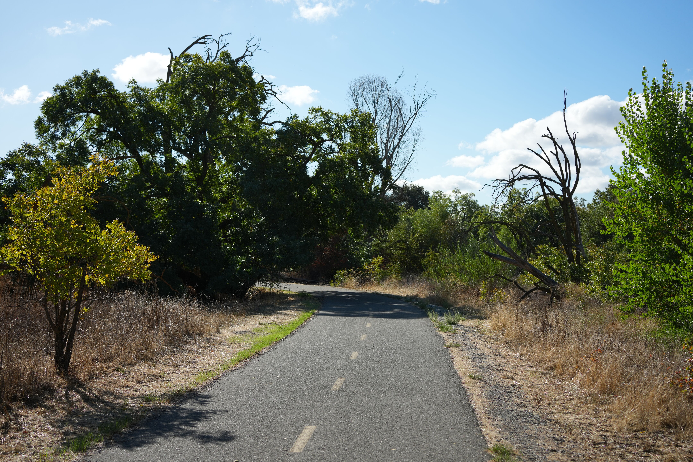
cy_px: 231
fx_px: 962
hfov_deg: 39.6
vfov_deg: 27.0
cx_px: 346
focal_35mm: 50
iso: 200
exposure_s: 1/1600
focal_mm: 50
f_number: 4.5
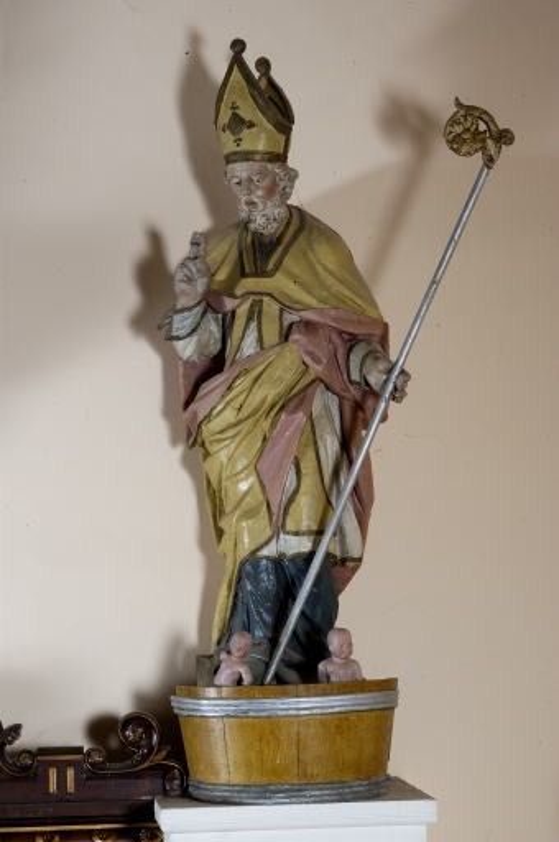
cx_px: 280
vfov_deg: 24.2
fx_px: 1962
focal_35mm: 84
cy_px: 421
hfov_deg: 16.2
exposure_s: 1/60
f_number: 22
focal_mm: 56
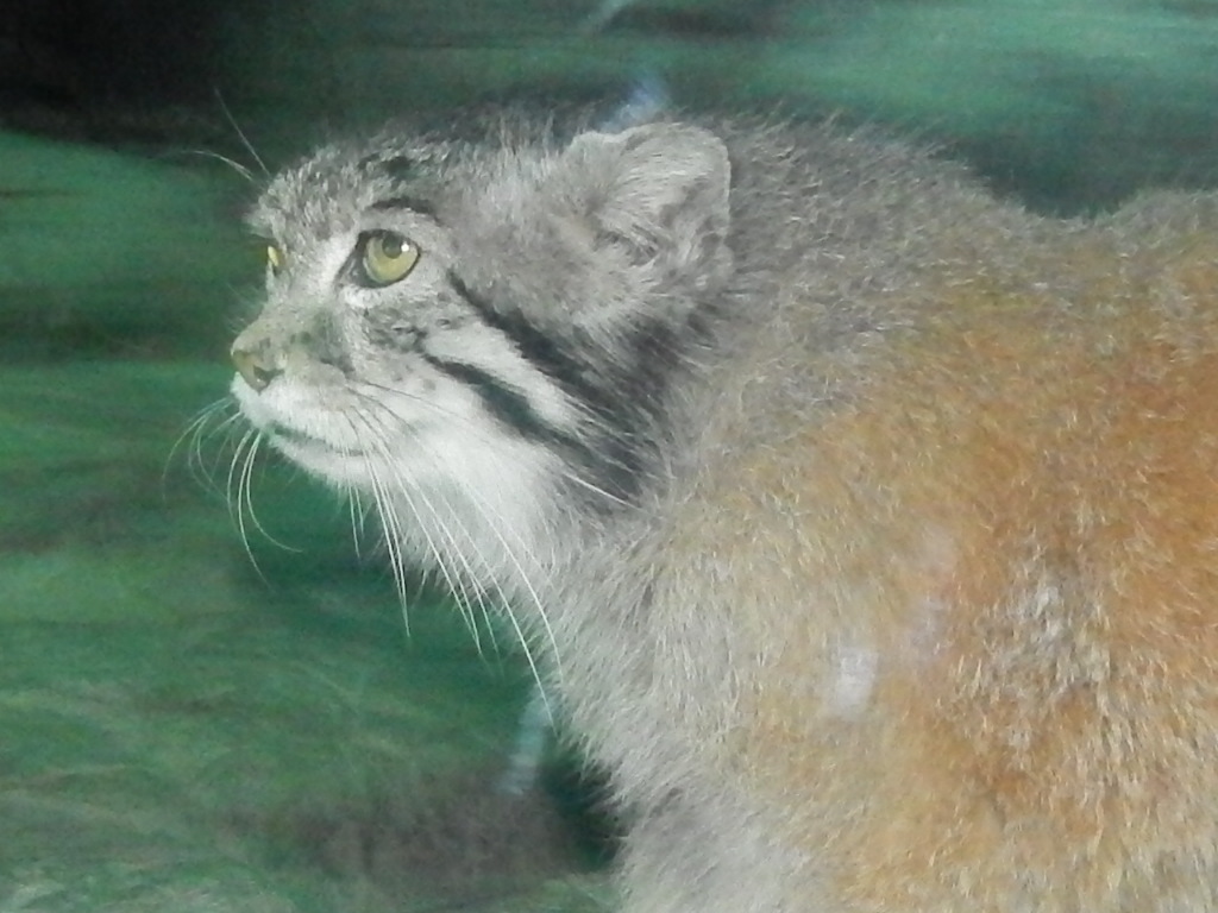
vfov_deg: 58.9
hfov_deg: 73.9
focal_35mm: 23
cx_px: 609
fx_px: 809
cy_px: 456
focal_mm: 4
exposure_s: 1/8
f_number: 3
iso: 800
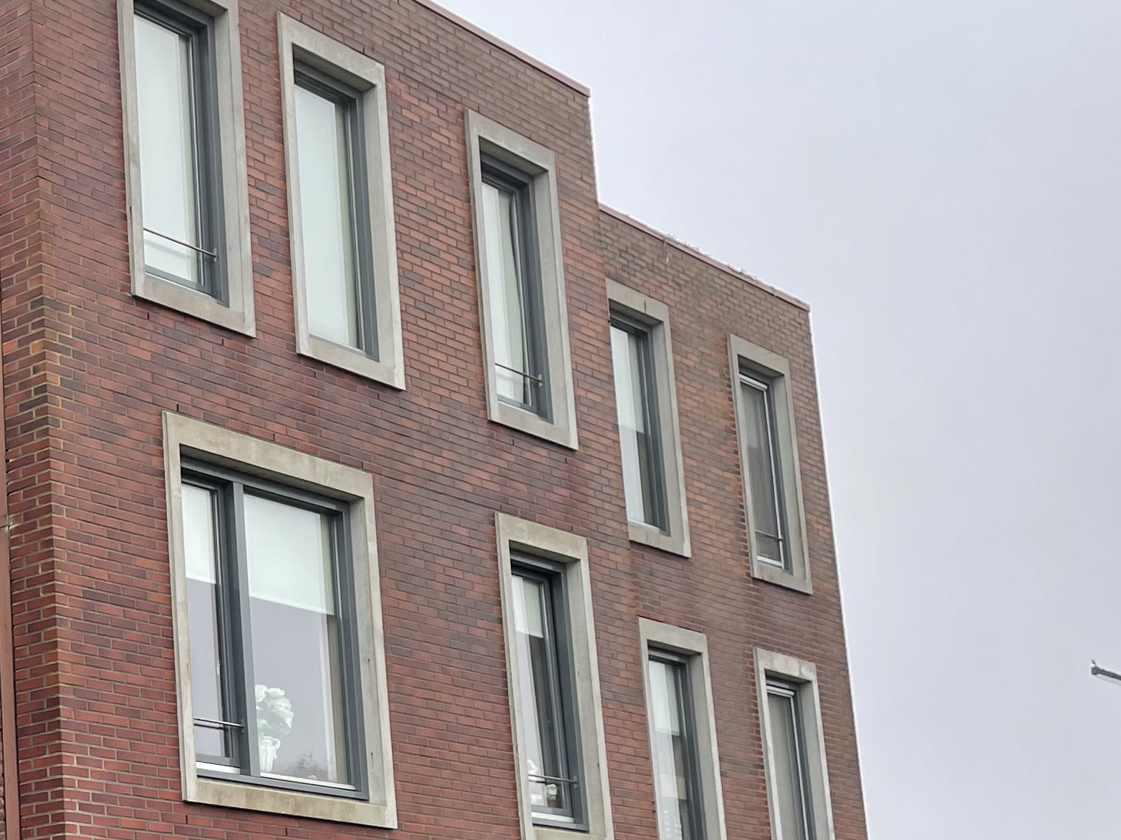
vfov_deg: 21.4
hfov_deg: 26.4
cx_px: -145
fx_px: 2169
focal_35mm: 67
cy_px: 768
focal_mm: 4.2
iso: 32
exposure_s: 1/203
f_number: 1.6
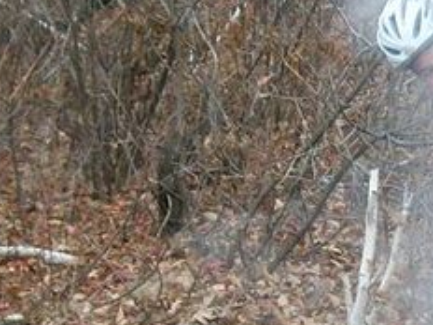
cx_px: 392
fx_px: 1651
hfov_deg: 14.8
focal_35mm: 132
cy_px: 236
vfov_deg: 11.2
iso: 64
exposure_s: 1/80
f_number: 2.7
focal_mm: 6.1
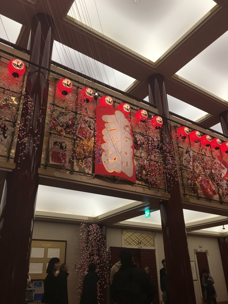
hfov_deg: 48.2
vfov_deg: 61.7
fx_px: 255
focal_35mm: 29
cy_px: 152
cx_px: 114
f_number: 2.2
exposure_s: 1/30
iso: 32
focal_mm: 4.15
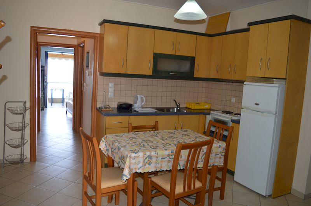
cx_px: 156
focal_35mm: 27
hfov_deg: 67.5
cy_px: 103
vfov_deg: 47.8
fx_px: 233
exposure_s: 1/125
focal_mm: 18
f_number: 4
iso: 400
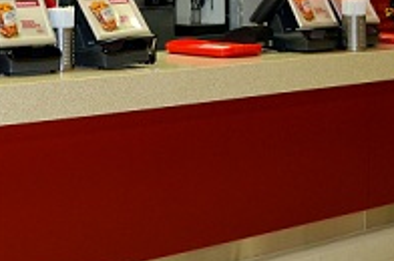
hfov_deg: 20.5
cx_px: -41
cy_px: -122
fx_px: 1038
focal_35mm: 95
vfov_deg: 13.6
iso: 400
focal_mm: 18
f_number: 3.5
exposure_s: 1/100
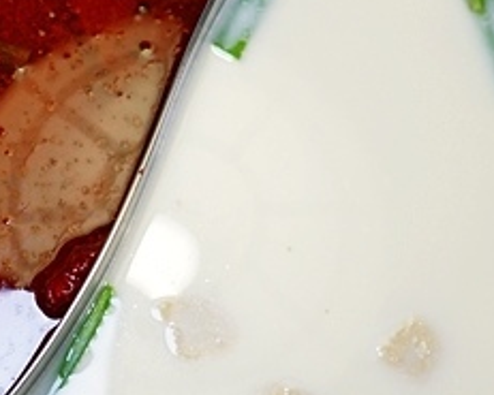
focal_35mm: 91
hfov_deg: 20.8
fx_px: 1331
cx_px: 120
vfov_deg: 16.8
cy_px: 93
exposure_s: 1/60
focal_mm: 28
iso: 400
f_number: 3.5
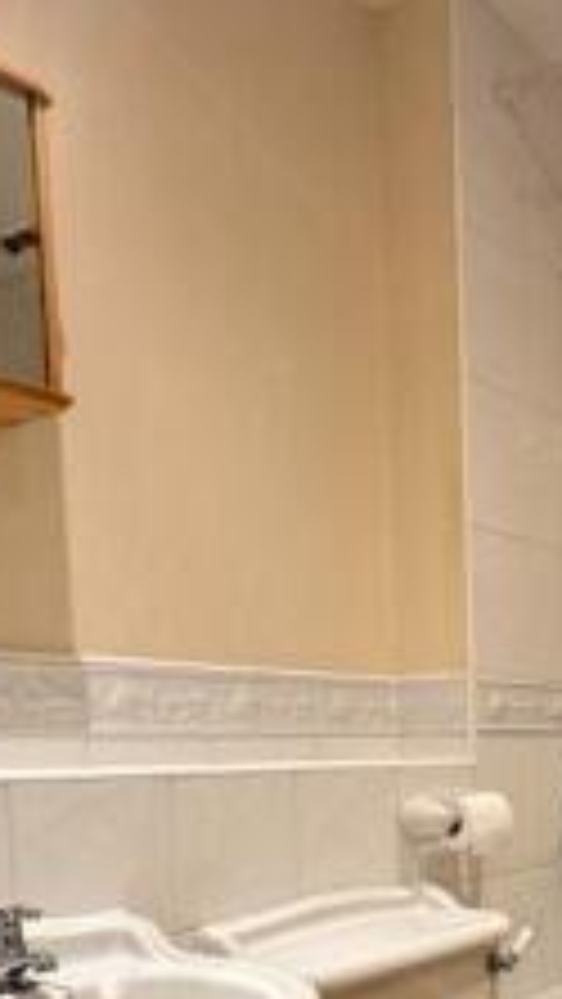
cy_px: 835
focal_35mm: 40
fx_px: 1059
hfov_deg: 27.5
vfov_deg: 47.0
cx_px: 600
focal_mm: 2.22
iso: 100
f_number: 2.2
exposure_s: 1/100
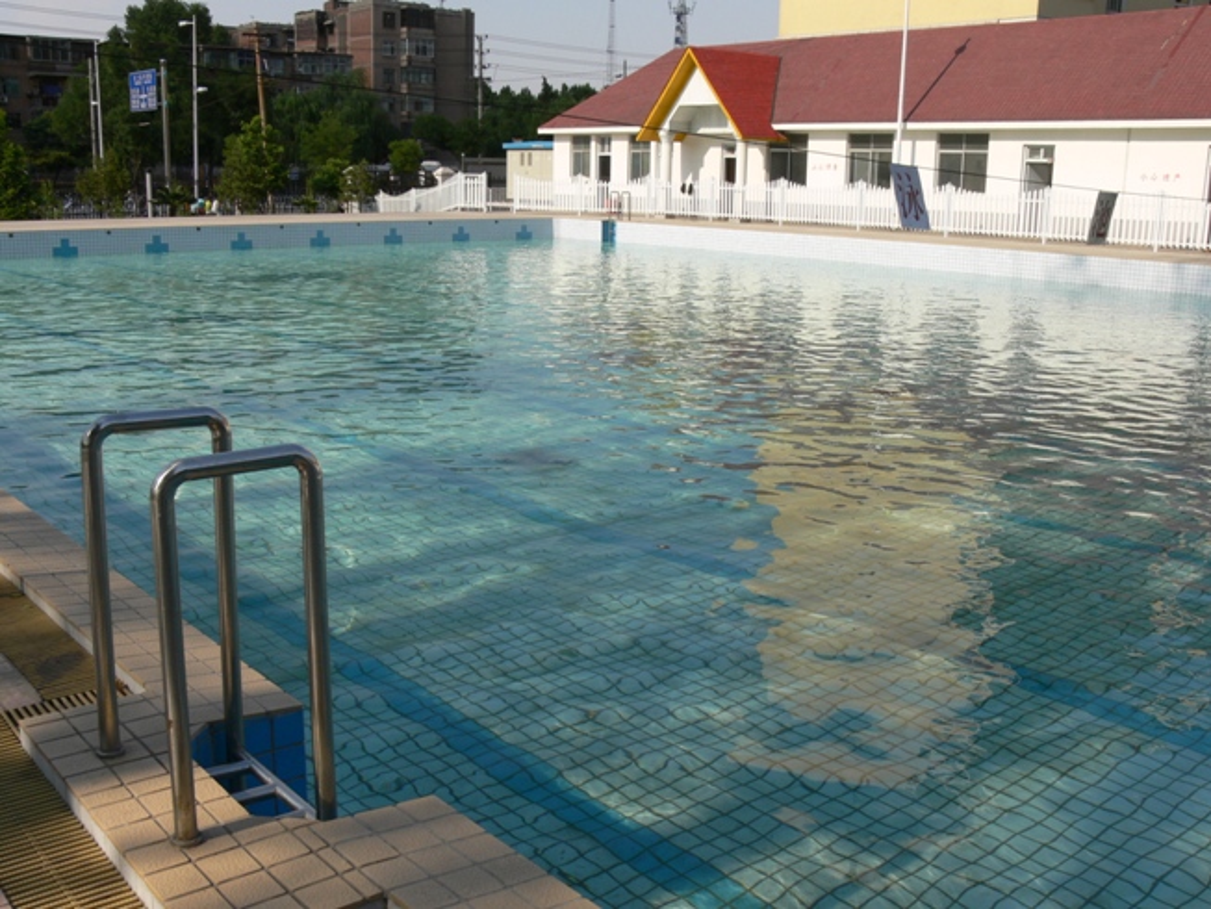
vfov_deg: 40.7
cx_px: 606
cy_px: 454
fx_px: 1225
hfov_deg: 52.6
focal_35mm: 35
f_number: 5.6
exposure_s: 1/320
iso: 80
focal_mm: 7.4
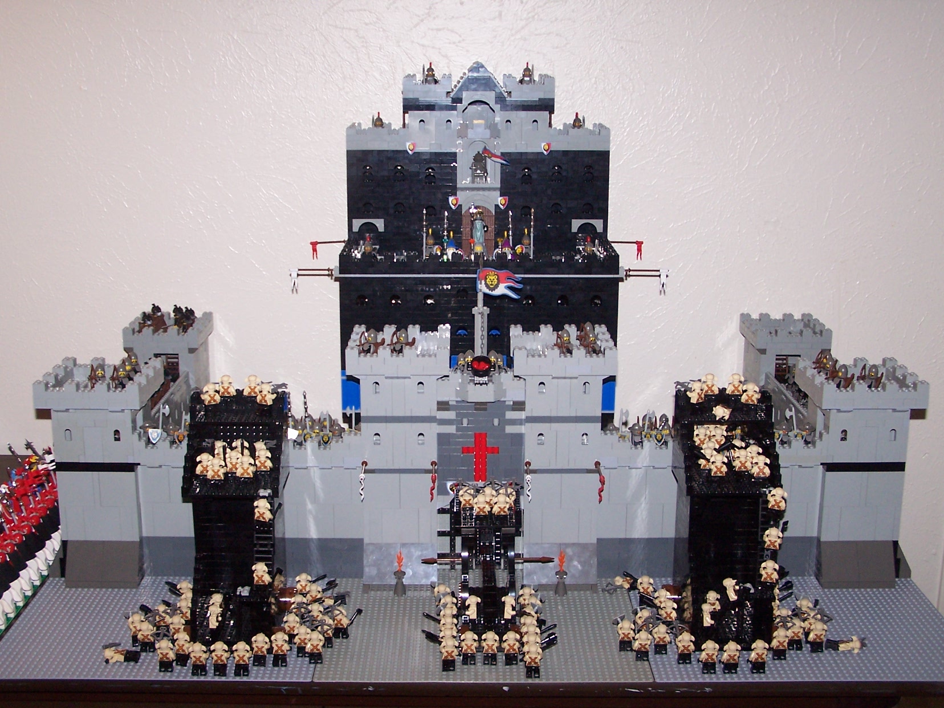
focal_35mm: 48
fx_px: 1309
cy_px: 354
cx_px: 472
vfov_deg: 30.3
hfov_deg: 39.7
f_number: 3.2
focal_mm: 8
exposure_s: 1/60
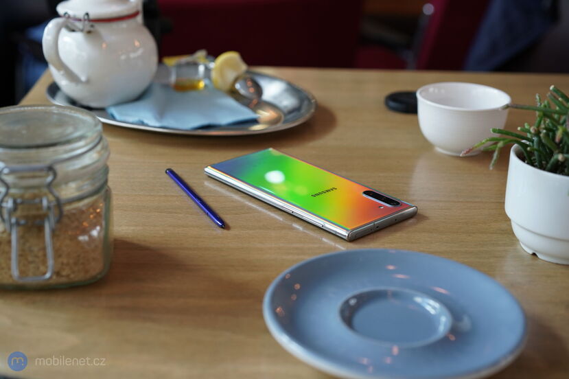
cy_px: 190
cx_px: 284
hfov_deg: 36.3
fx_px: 869
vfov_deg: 24.6
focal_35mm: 55
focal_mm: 55
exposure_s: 1/100
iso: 1000
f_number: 4.5
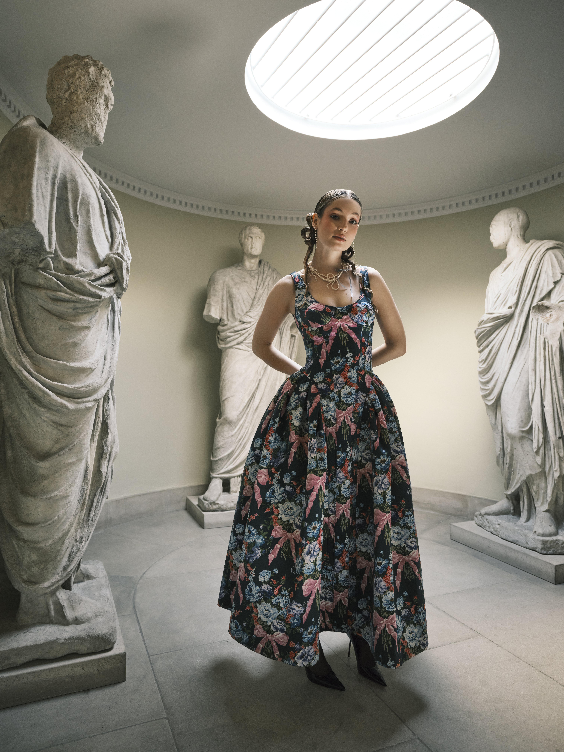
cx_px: 282
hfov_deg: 58.9
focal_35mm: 23
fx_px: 500
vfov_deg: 73.9
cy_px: 376
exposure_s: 1/200
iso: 4000
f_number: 4.5
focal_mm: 28.6
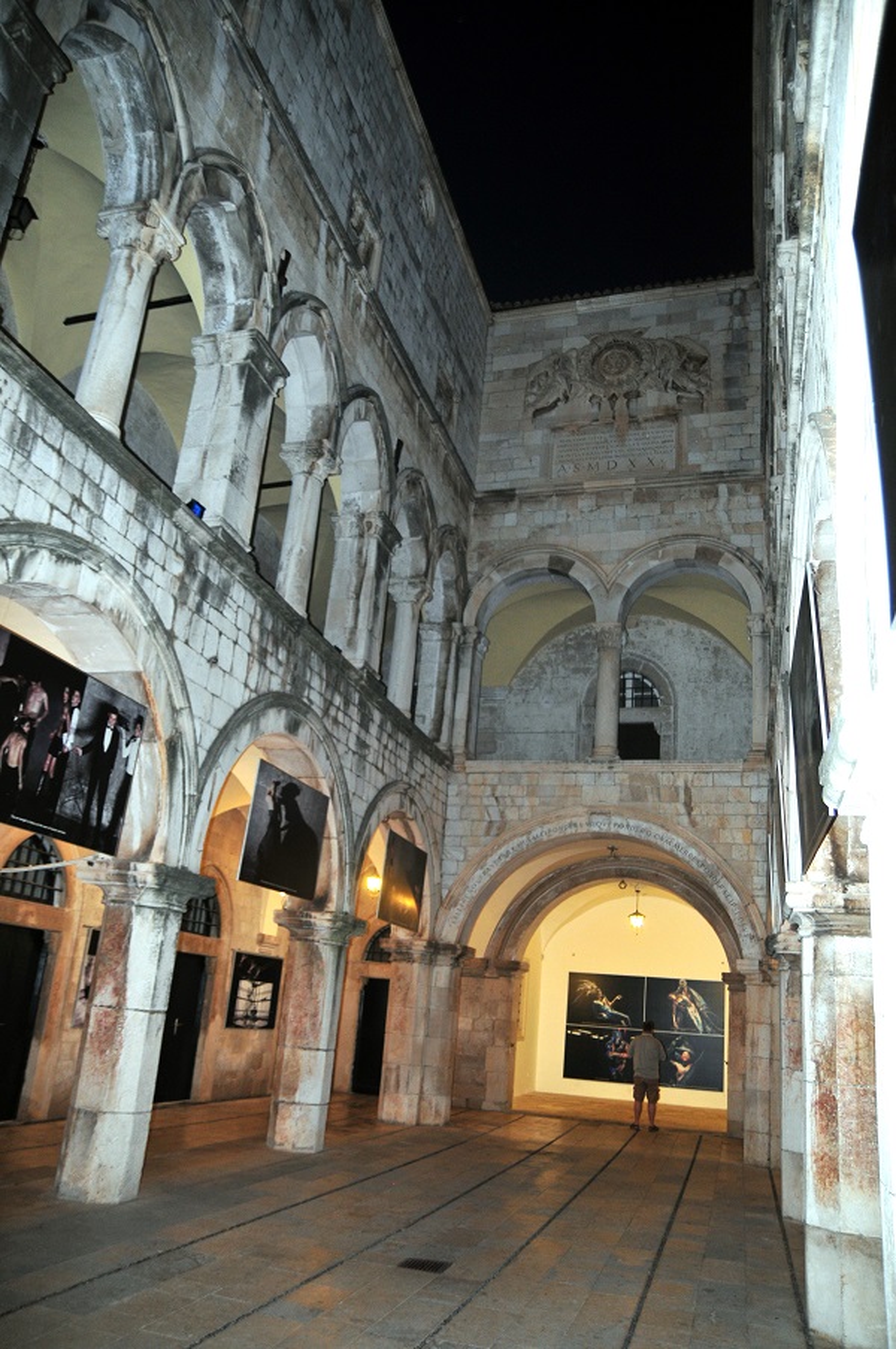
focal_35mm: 26
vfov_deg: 70.5
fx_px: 954
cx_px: 448
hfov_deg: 50.3
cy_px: 674
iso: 400
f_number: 2.8
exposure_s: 1/60
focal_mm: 17
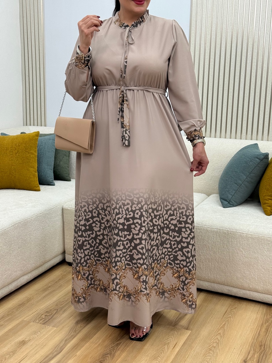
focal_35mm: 48
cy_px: 182
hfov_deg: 30.3
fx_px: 503
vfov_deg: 39.7
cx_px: 136
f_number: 1.78
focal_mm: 6.76
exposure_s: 1/675
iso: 80
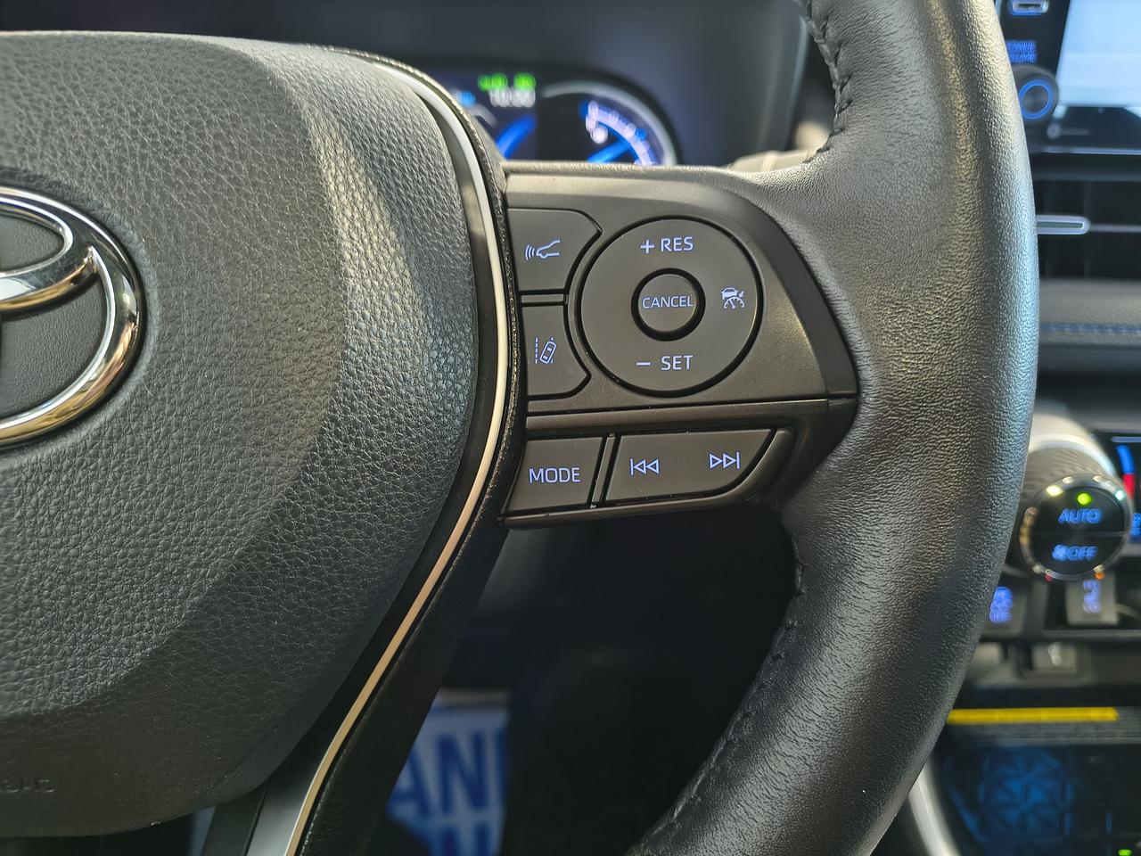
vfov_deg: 56.8
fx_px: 791
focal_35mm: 24
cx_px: 570
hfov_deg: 71.6
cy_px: 428
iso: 1223
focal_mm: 5.56
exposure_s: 1/40
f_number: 1.8
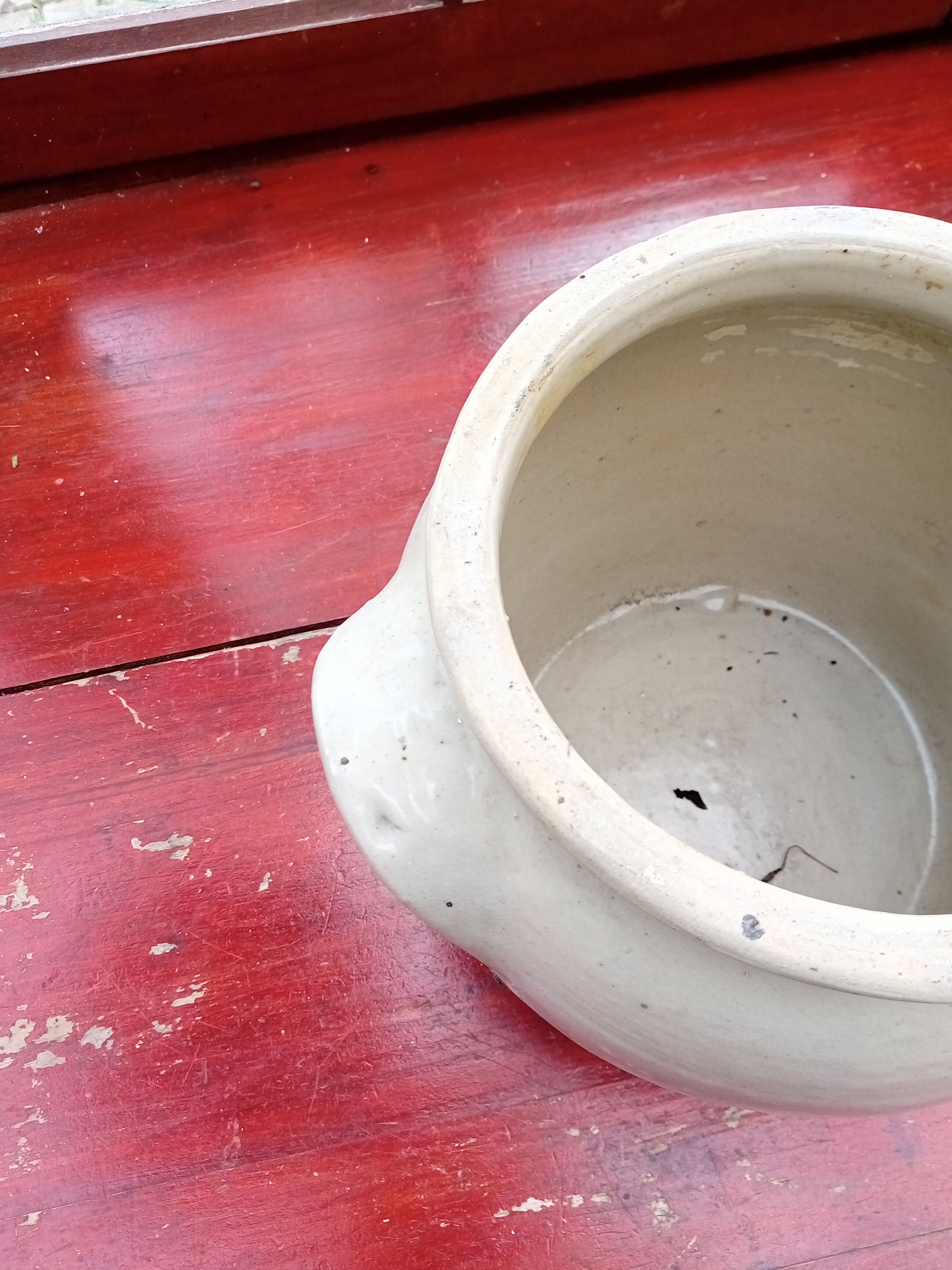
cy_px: 635
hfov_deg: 49.7
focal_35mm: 28
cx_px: 476
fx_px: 1027
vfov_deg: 63.4
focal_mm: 3.57
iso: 157
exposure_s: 1/50
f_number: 1.8
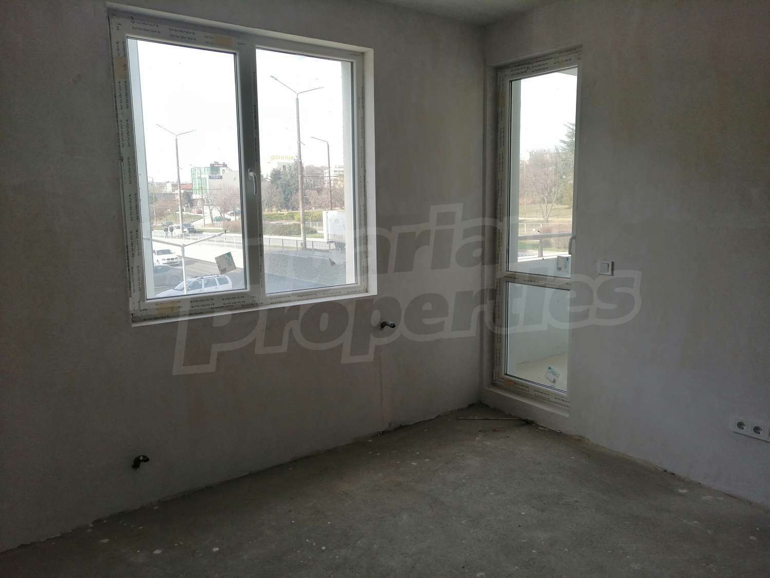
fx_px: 601
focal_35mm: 27
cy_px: 289
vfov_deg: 51.4
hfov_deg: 65.3
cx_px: 385
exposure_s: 1/266
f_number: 1.8
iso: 50
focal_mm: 3.95
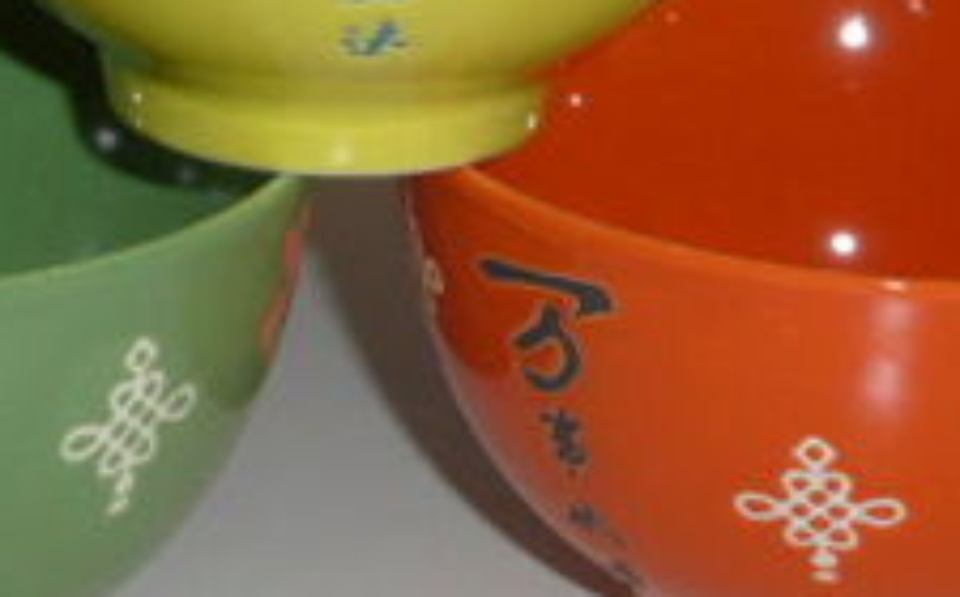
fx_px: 3136
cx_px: 320
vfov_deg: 10.9
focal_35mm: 120
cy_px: 145
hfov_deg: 17.4
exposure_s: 1/60
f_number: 4.4
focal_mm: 9
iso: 160
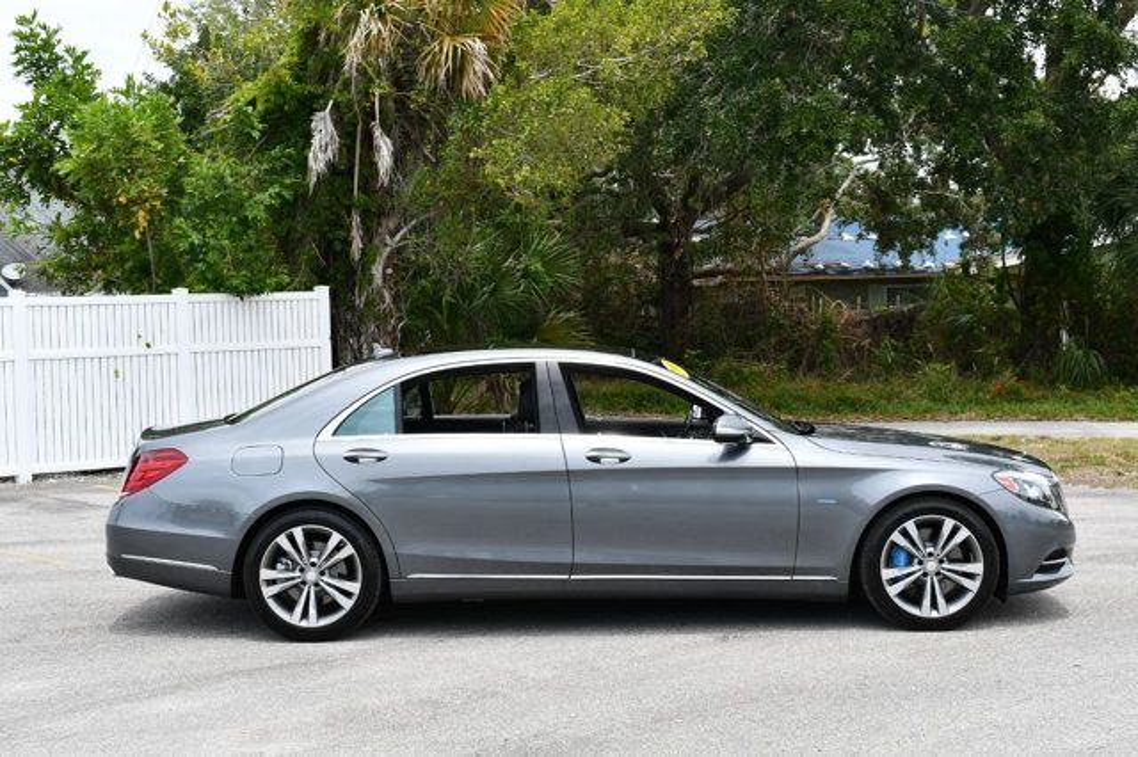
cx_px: 569
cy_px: 378
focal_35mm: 54
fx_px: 1706
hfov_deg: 36.9
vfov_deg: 25.0
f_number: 8
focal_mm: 36
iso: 140
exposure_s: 1/250
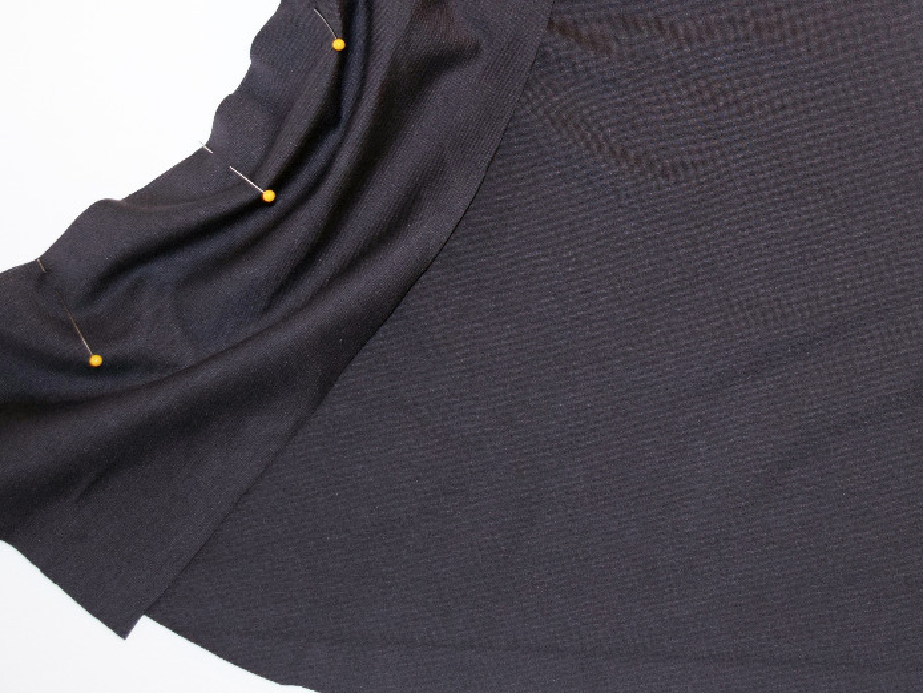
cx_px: 693
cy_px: 101
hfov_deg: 23.0
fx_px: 2244
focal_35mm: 84
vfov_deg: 17.4
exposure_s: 1/80
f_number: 4.5
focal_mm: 25
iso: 500
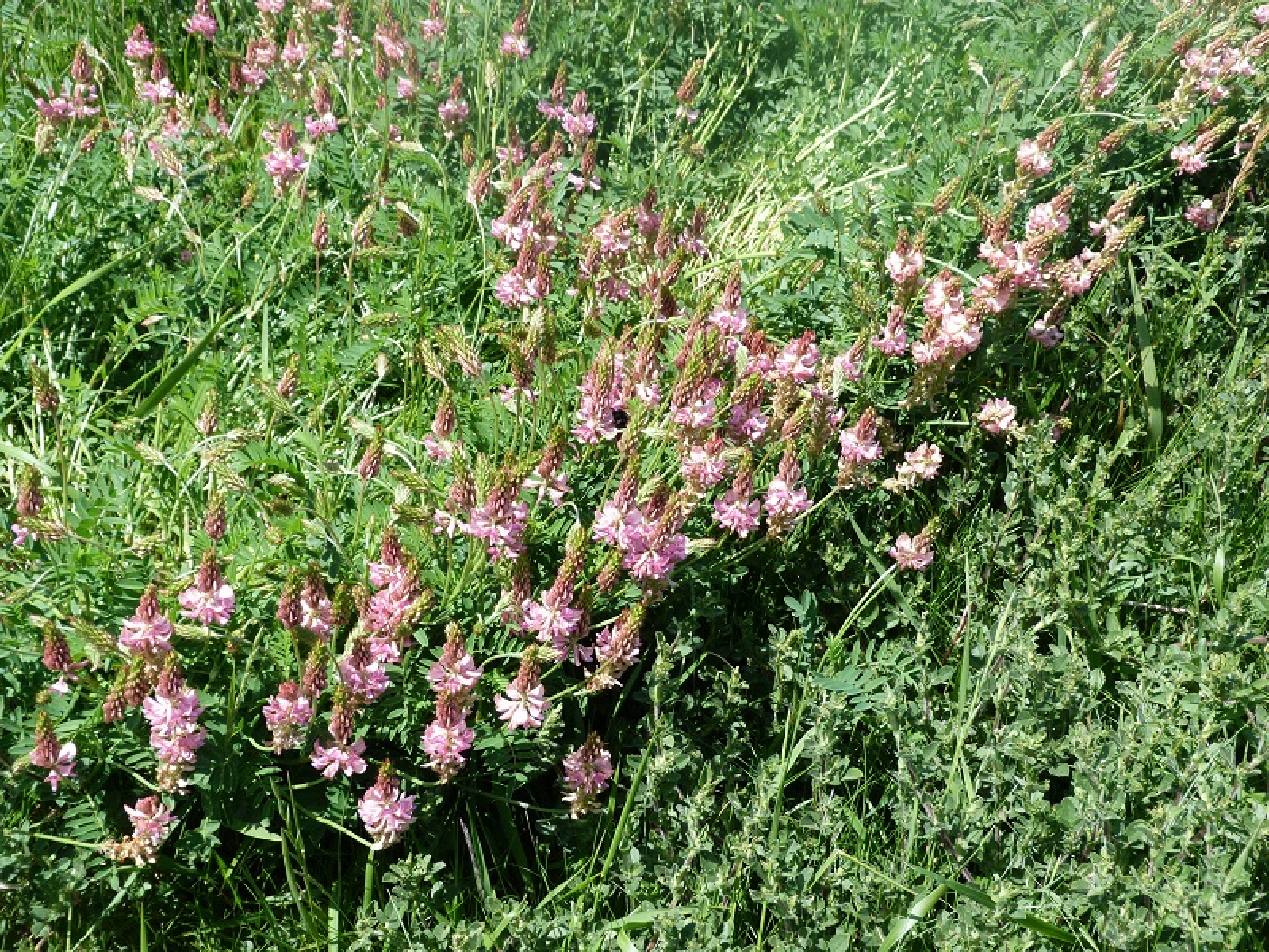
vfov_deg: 32.2
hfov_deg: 42.1
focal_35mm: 45
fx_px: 1650
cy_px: 476
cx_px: 634
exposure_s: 1/250
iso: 80
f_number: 4
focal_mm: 8.1
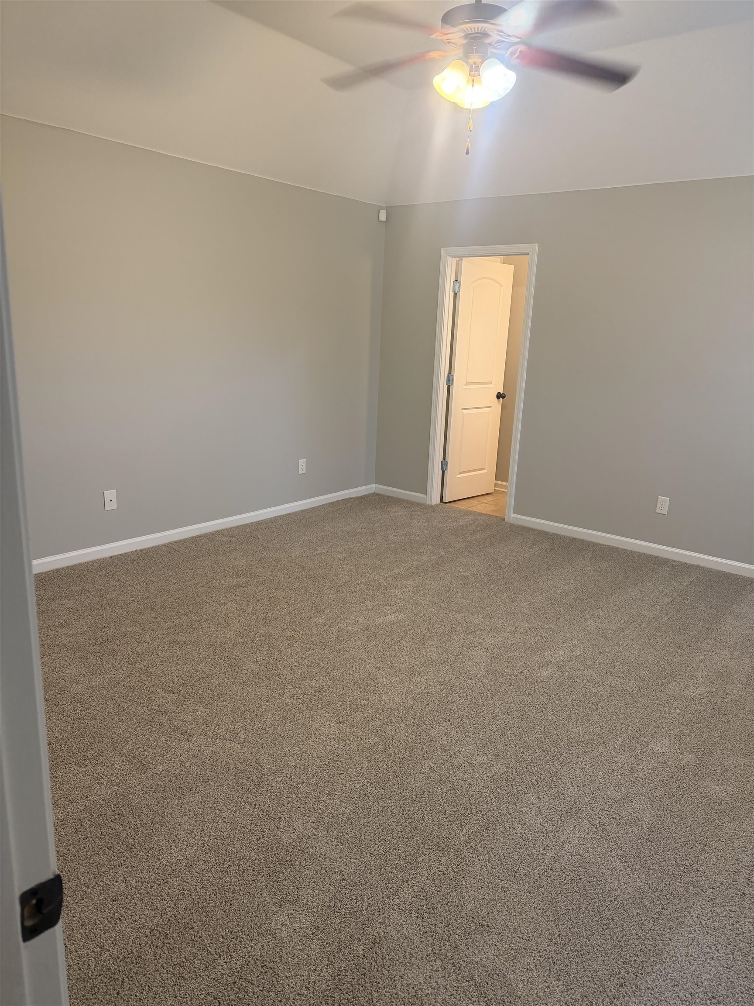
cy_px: 503
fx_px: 697
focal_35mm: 24
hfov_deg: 56.8
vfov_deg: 71.6
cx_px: 377
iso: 200
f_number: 1.78
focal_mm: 6.76
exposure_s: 1/60
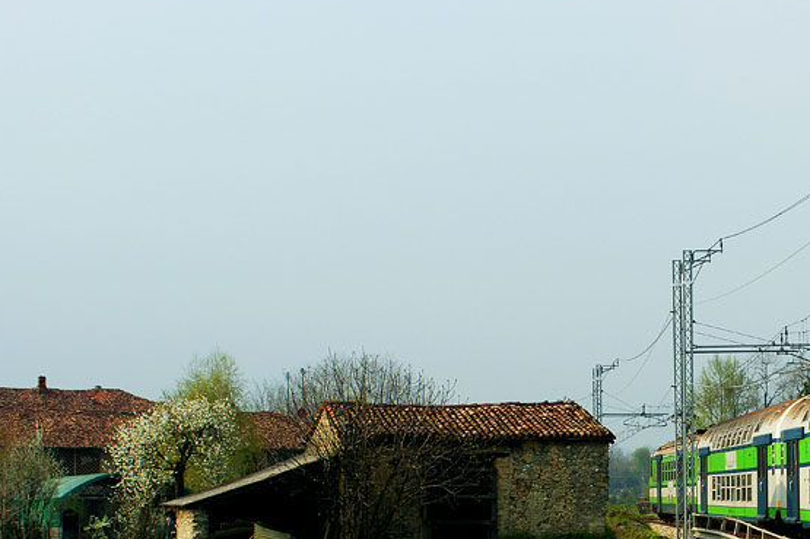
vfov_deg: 14.0
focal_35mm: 97
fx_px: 2179
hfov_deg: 20.8
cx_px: 657
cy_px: 454
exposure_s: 1/500
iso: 200
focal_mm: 35
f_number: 5.6
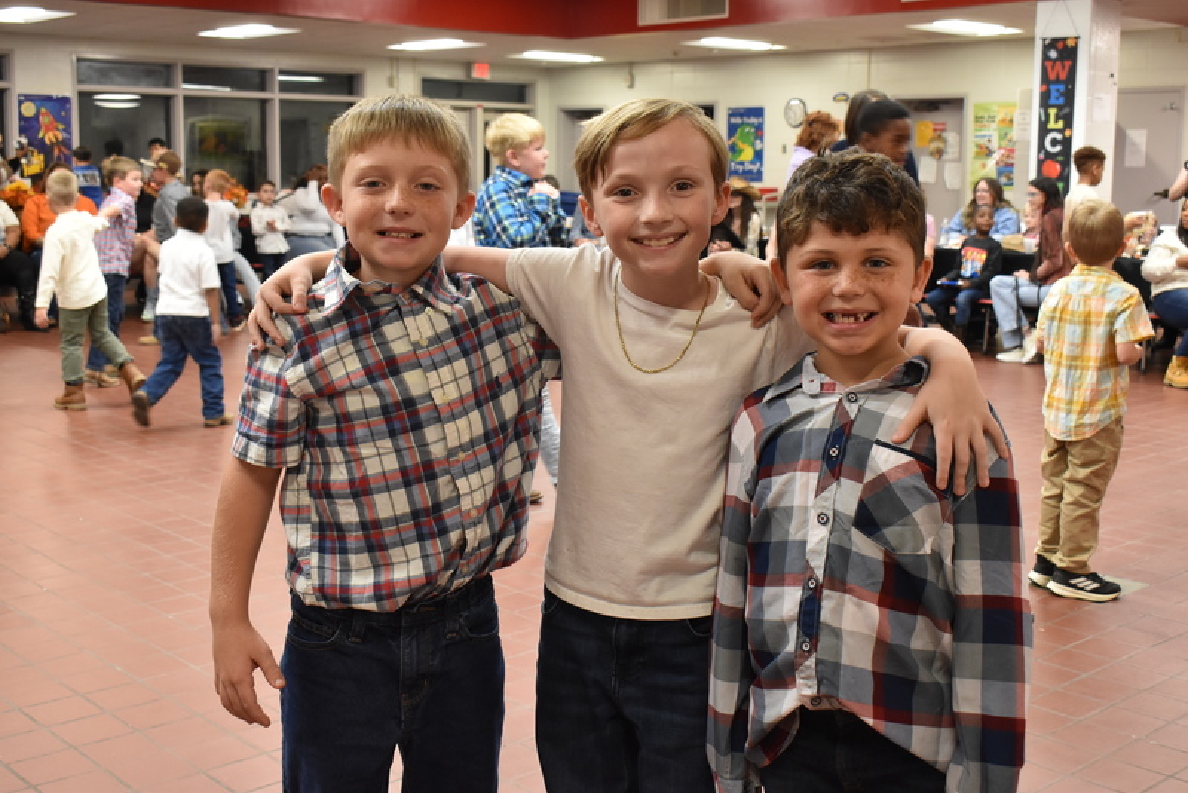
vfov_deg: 29.9
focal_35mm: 45
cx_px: 594
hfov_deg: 43.6
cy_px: 396
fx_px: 1485
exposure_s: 1/50
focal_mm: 30
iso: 1600
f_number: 7.1
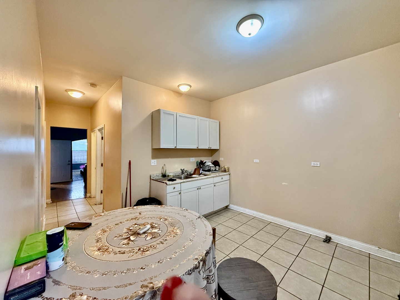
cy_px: 150
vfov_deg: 85.7
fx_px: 162
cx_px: 200
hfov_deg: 102.1
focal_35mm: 14
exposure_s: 1/60
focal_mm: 2.22
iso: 640
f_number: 2.2
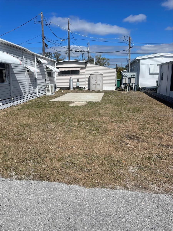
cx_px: 86
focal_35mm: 26
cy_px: 116
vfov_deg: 67.3
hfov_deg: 53.1
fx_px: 173
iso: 32
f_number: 1.6
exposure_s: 1/7299
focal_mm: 4.2
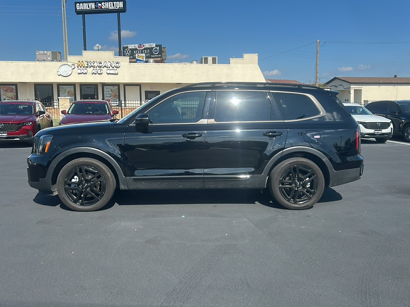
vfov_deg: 51.4
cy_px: 154
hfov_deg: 65.3
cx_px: 205
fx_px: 320
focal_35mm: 27
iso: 64
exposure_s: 1/5319
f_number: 1.5
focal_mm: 5.7
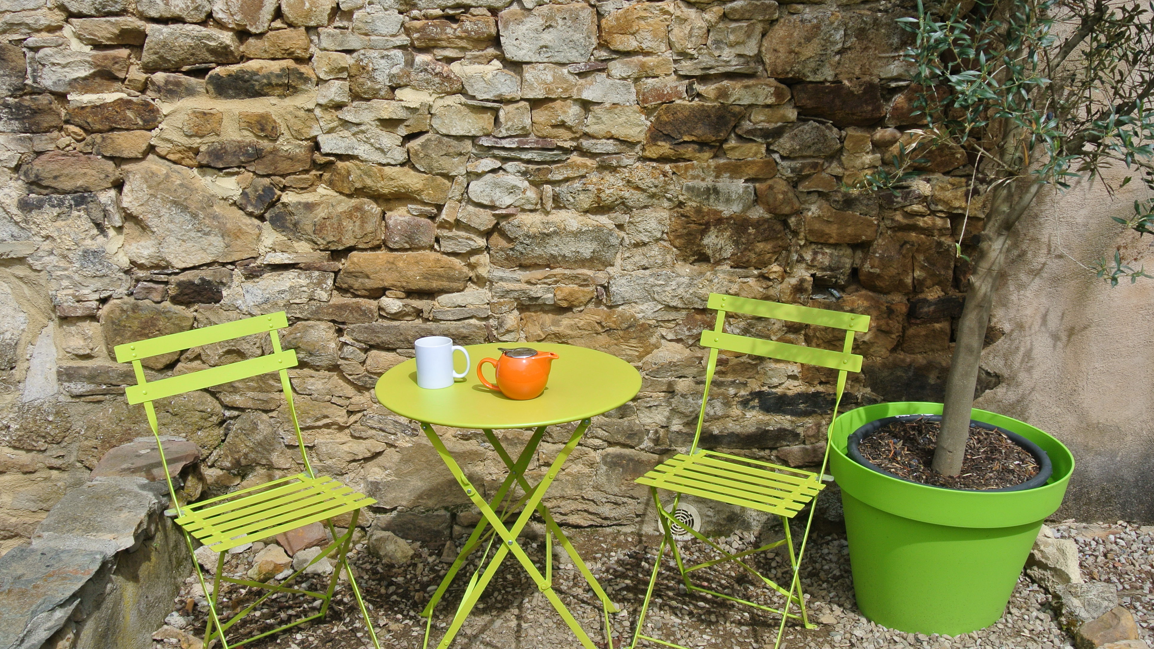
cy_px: 340
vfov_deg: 32.0
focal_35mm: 37
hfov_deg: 54.0
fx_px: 1132
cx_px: 575
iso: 100
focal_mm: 13.1
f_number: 4.5
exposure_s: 1/800
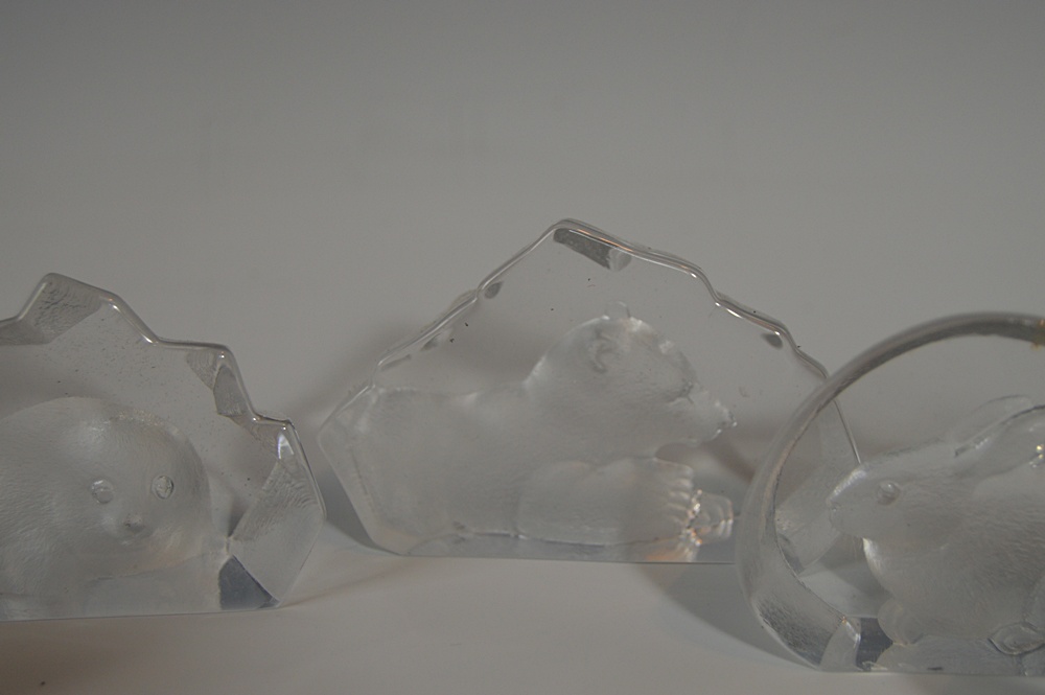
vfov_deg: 18.9
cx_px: 522
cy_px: 348
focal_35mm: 72
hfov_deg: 28.1
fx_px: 2088
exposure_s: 1/60
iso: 400
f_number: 5.3
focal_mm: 48
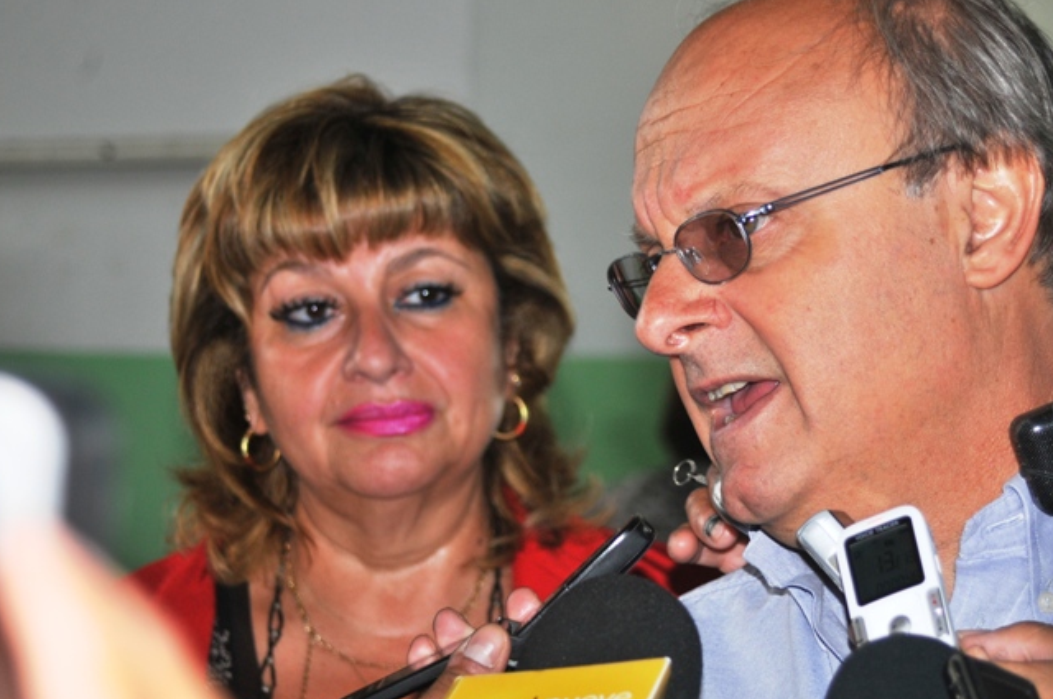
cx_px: 637
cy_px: 292
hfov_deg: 13.7
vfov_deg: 9.1
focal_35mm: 150
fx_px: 4382
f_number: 5.6
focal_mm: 80
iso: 250
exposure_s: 1/60
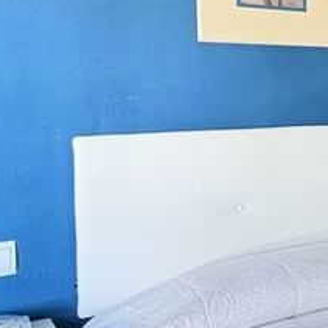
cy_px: 117
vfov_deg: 28.5
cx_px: 577
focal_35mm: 60
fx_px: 643
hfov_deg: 20.7
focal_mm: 2.22
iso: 640
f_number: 2.2
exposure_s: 1/60
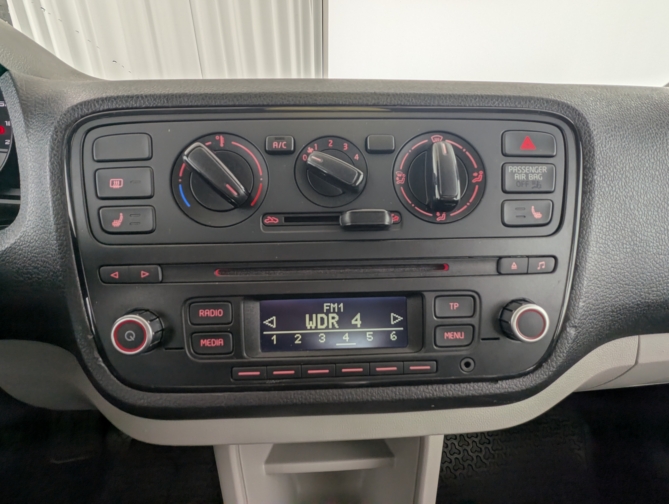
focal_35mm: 16
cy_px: 252
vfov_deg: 78.2
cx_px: 334
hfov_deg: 94.4
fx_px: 310
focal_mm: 2.35
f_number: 2.2
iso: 42
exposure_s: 1/72.7
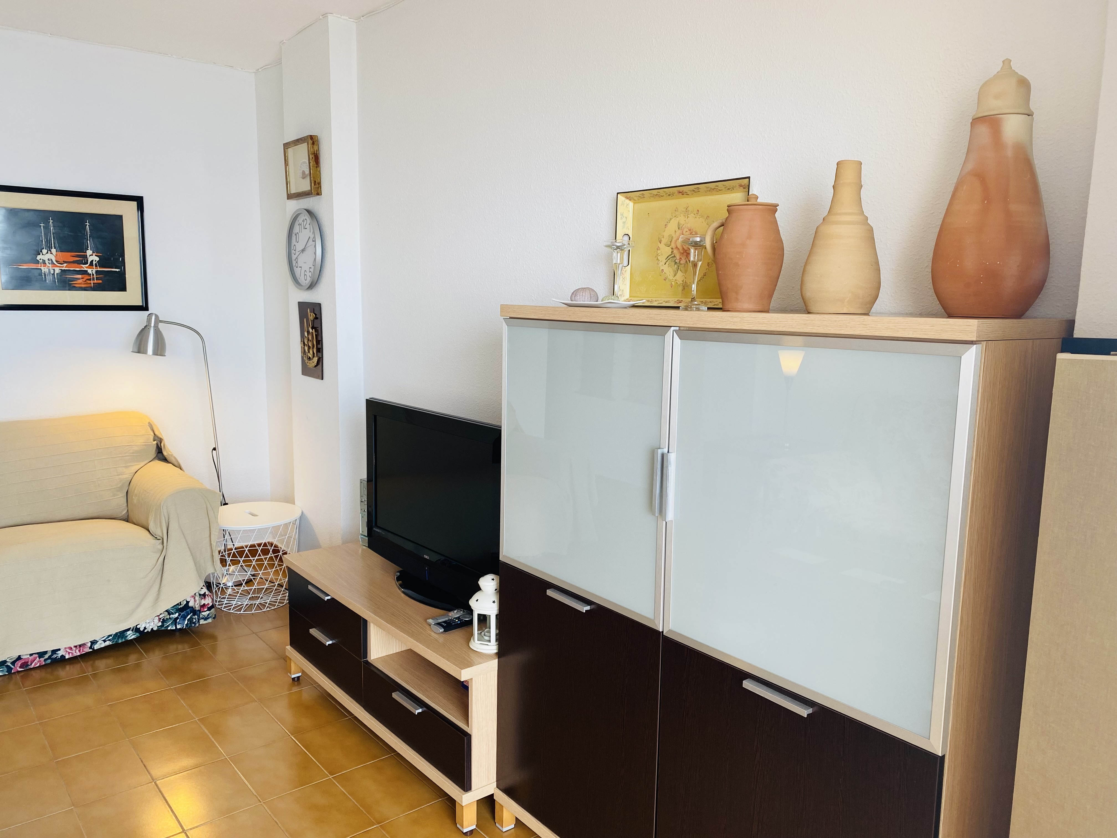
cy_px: 419
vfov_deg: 53.1
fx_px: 839
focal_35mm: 26
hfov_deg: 67.3
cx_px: 558
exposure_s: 1/100
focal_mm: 4.25
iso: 40
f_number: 1.8
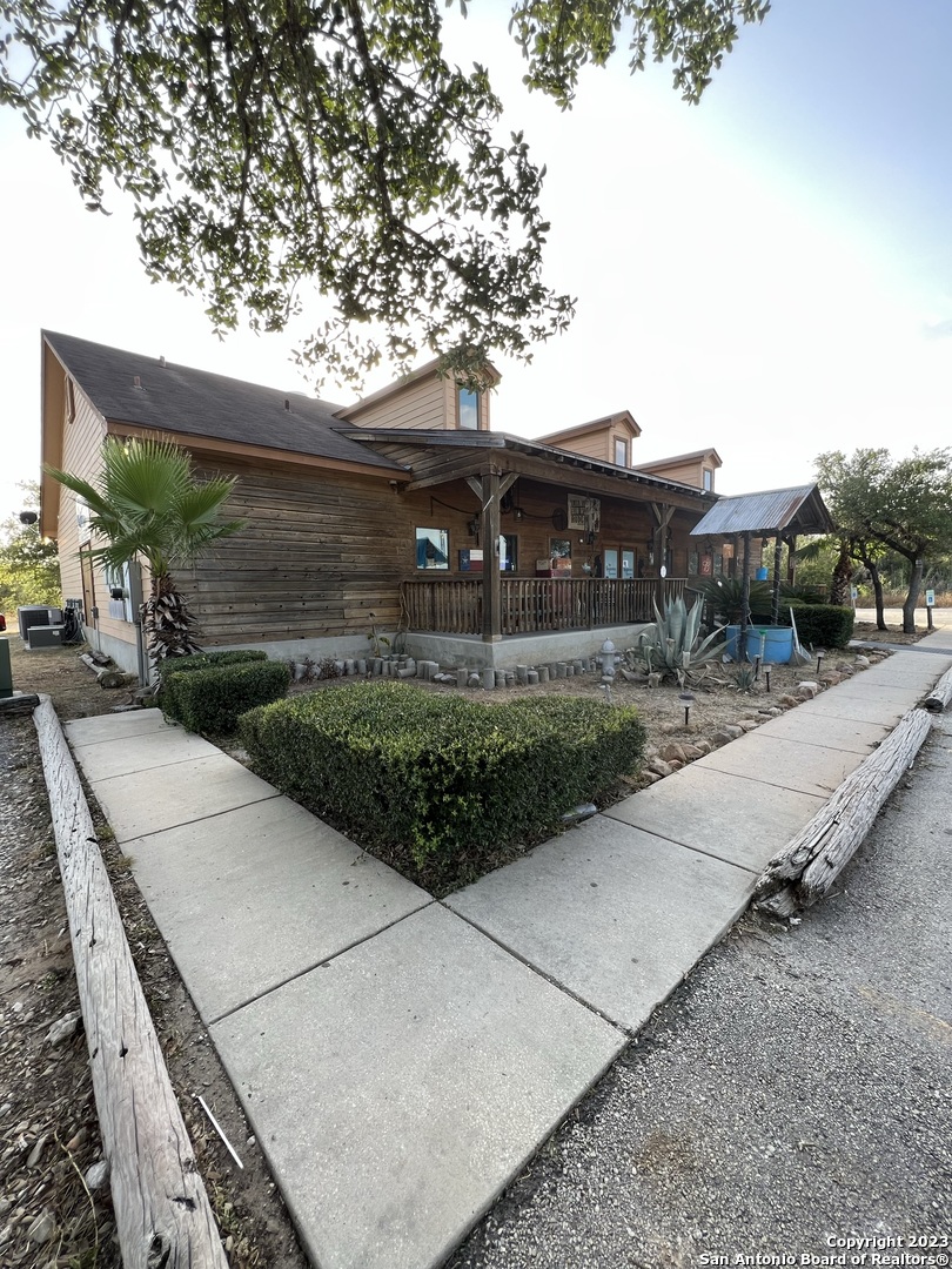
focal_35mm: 13
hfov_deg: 89.9
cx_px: 476
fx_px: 477
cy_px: 634
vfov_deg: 106.2
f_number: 1.8
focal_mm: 1.57
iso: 32
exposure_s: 1/165
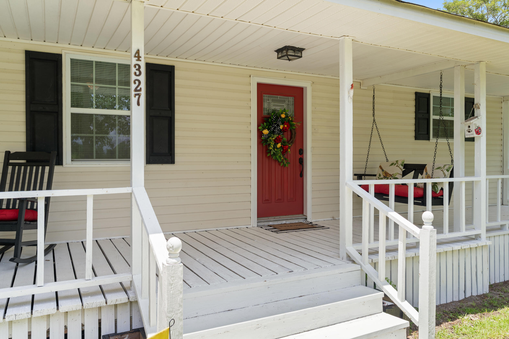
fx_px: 396
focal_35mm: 28
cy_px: 170
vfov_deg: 46.4
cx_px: 254
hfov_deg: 65.5
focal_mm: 28
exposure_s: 1/20
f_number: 8
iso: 200
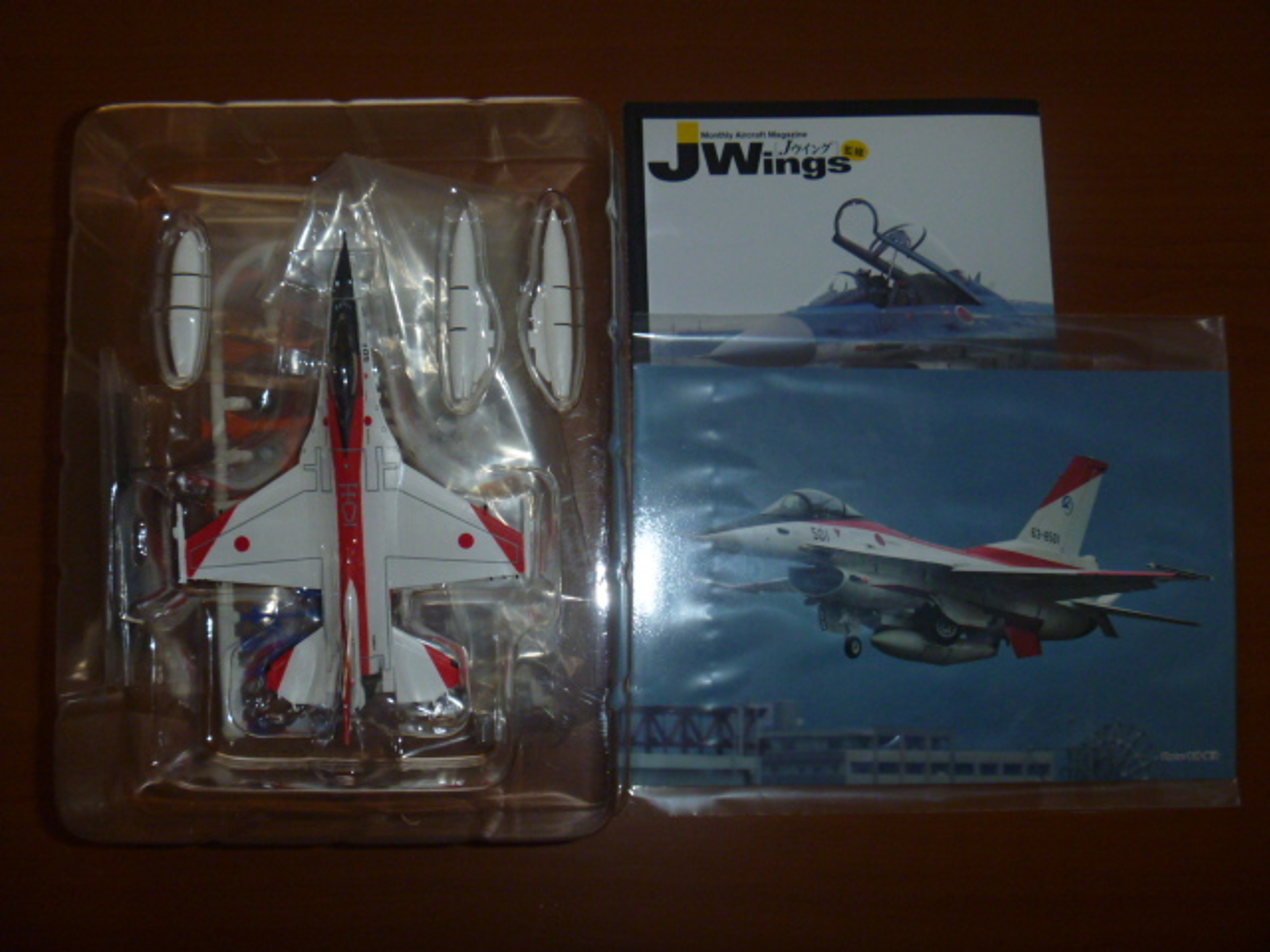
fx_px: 1284
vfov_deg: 40.7
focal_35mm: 35
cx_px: 635
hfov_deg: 52.6
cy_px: 476
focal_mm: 6.3
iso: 200
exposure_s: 1/30
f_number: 3.5
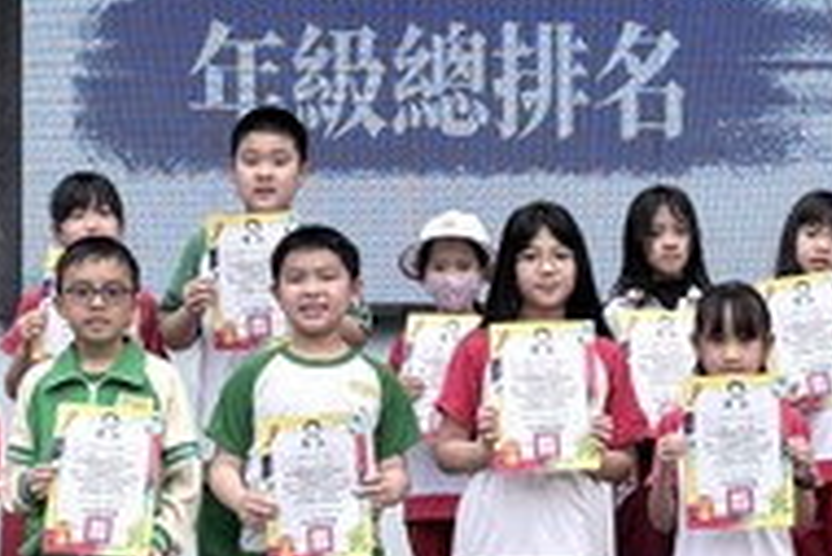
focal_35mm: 57
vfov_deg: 23.8
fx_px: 1318
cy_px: 285
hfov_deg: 35.0
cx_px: 469
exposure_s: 1/496
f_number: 1.6
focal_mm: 5.96
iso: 50
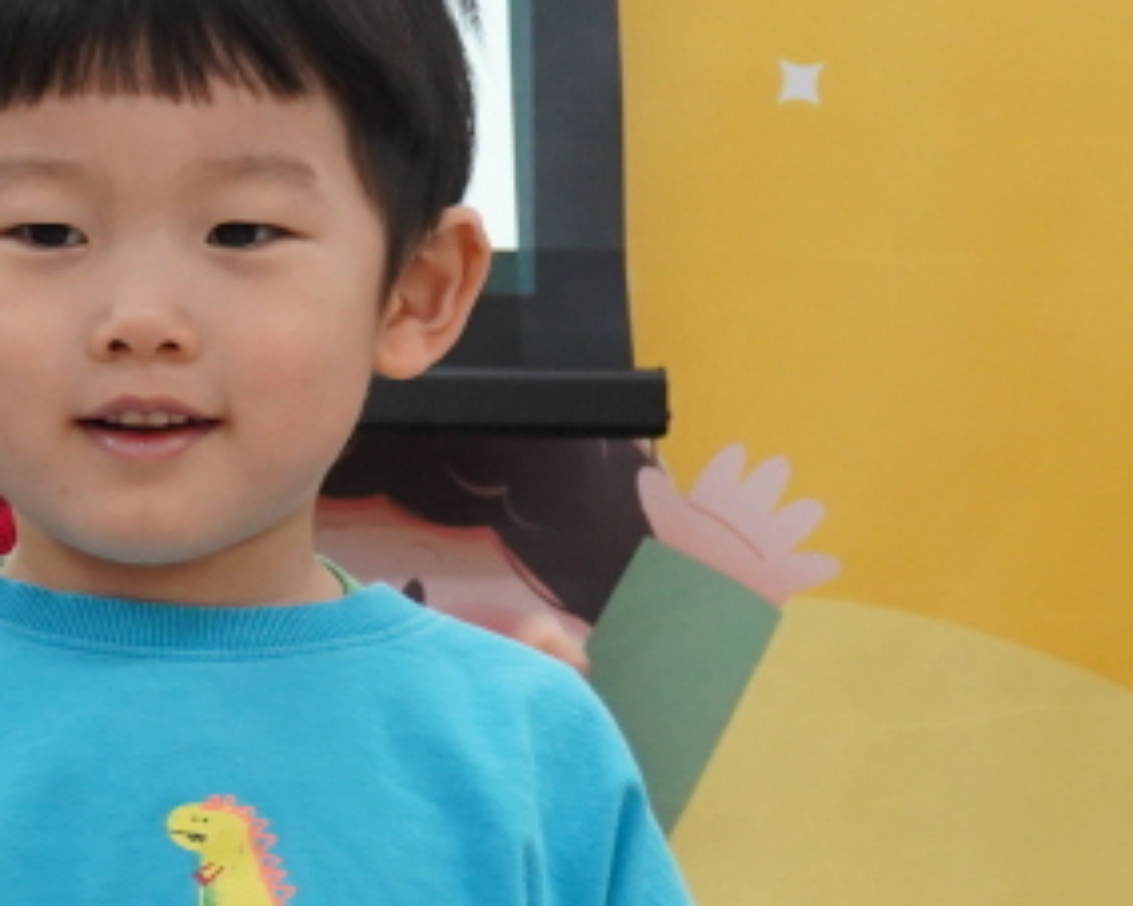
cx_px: -1033
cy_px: 437
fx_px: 8648
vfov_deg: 6.0
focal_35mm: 258
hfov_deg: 7.2
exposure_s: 1/40
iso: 2500
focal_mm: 60
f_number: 10
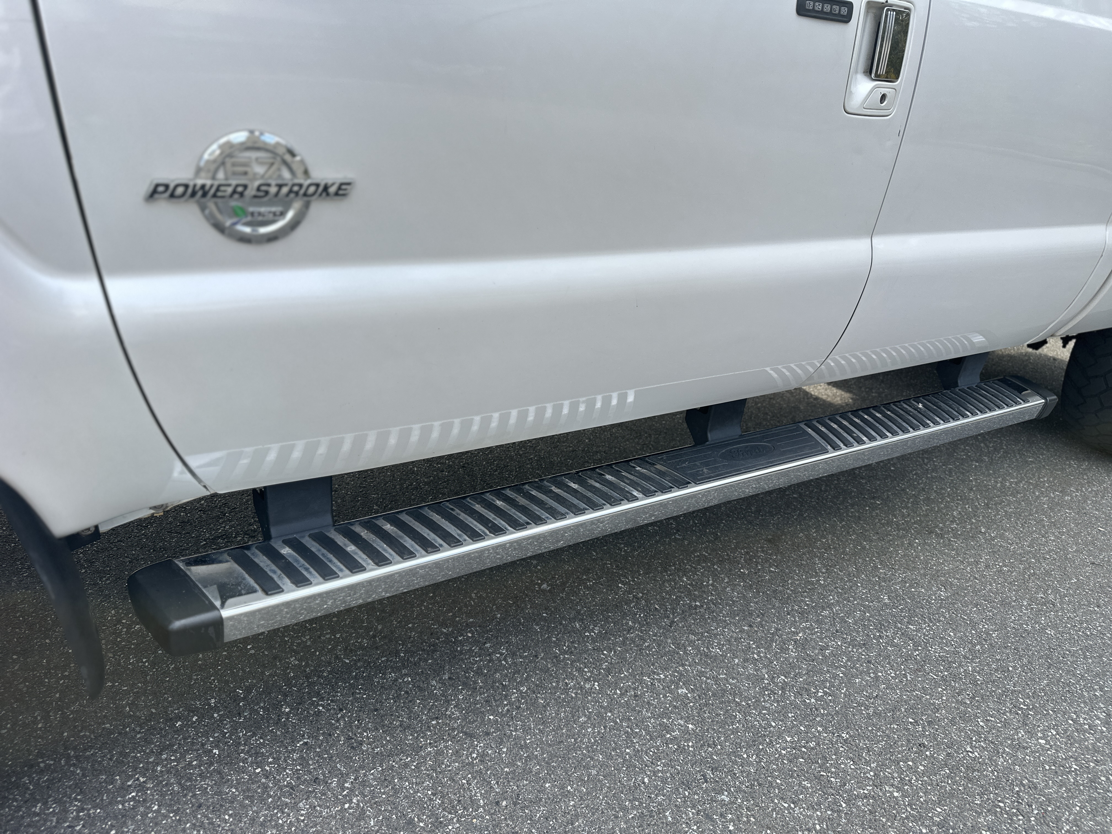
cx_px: 556
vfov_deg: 56.8
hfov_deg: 71.6
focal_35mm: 24
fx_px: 771
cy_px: 417
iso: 80
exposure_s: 1/594
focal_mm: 6.86
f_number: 1.78
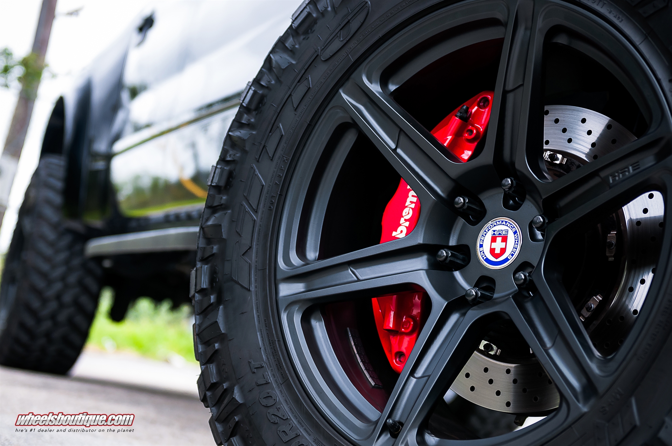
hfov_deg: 30.5
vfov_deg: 20.6
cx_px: 336
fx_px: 1230
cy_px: 223
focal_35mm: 66
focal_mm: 44
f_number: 2.8
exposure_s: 1/100
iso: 200
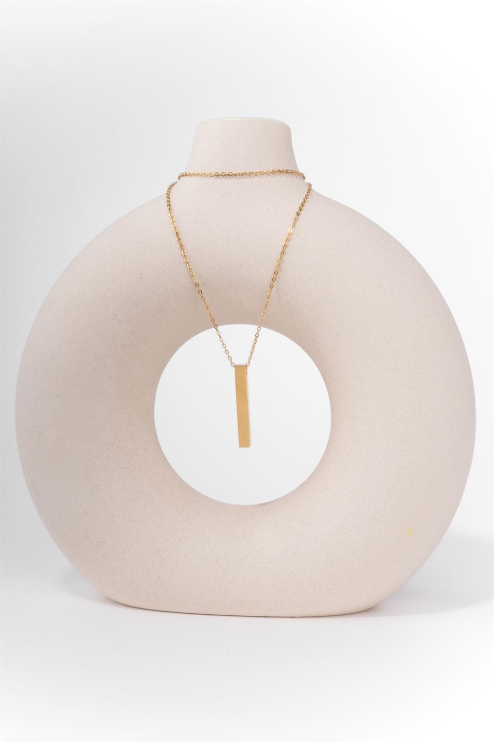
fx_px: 1050
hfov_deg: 26.5
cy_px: 371
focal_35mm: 51
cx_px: 247
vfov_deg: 38.9
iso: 400
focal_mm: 34.2
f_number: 22
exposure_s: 1/200
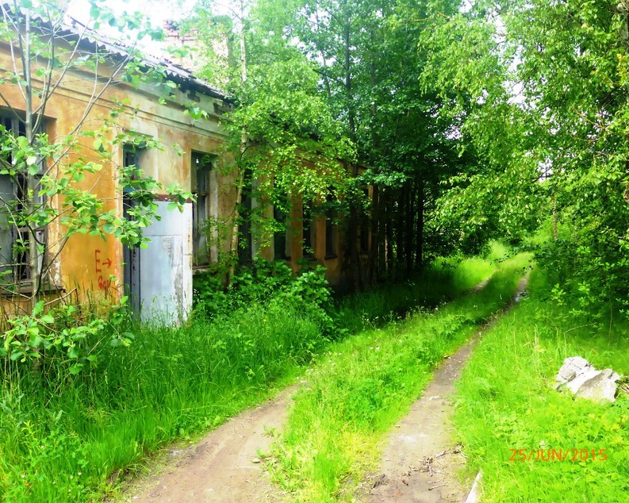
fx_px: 838
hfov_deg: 41.2
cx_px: 313
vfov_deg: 33.4
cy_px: 252
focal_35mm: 45
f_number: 4.2
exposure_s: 1/60
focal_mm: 7.4
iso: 200
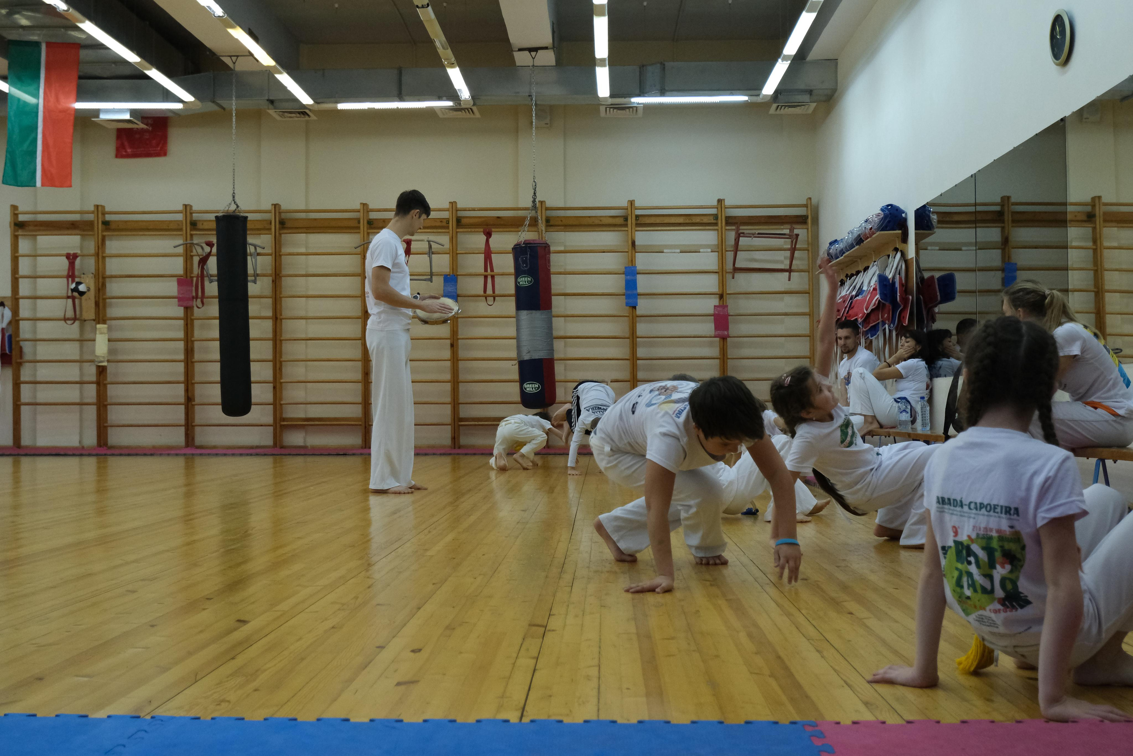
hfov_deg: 47.4
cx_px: 566
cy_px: 378
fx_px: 1290
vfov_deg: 32.6
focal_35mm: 41
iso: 3200
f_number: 4.4
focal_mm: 27.1
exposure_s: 1/320
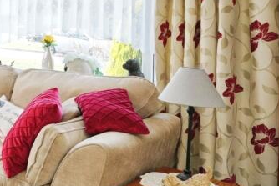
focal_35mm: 49
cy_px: 24
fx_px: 380
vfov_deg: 26.7
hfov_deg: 30.3
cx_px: -99
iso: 1250
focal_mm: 16
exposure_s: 1/250
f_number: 7.1
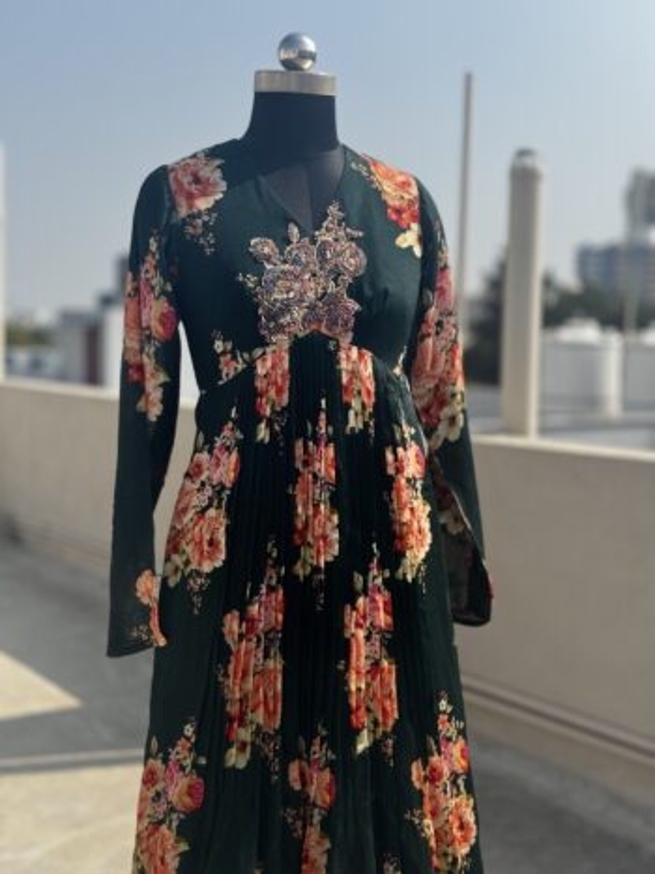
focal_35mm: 48
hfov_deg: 30.3
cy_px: 437
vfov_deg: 39.7
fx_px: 1212
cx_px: 328
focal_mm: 6.76
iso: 64
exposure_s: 1/3817
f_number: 1.78
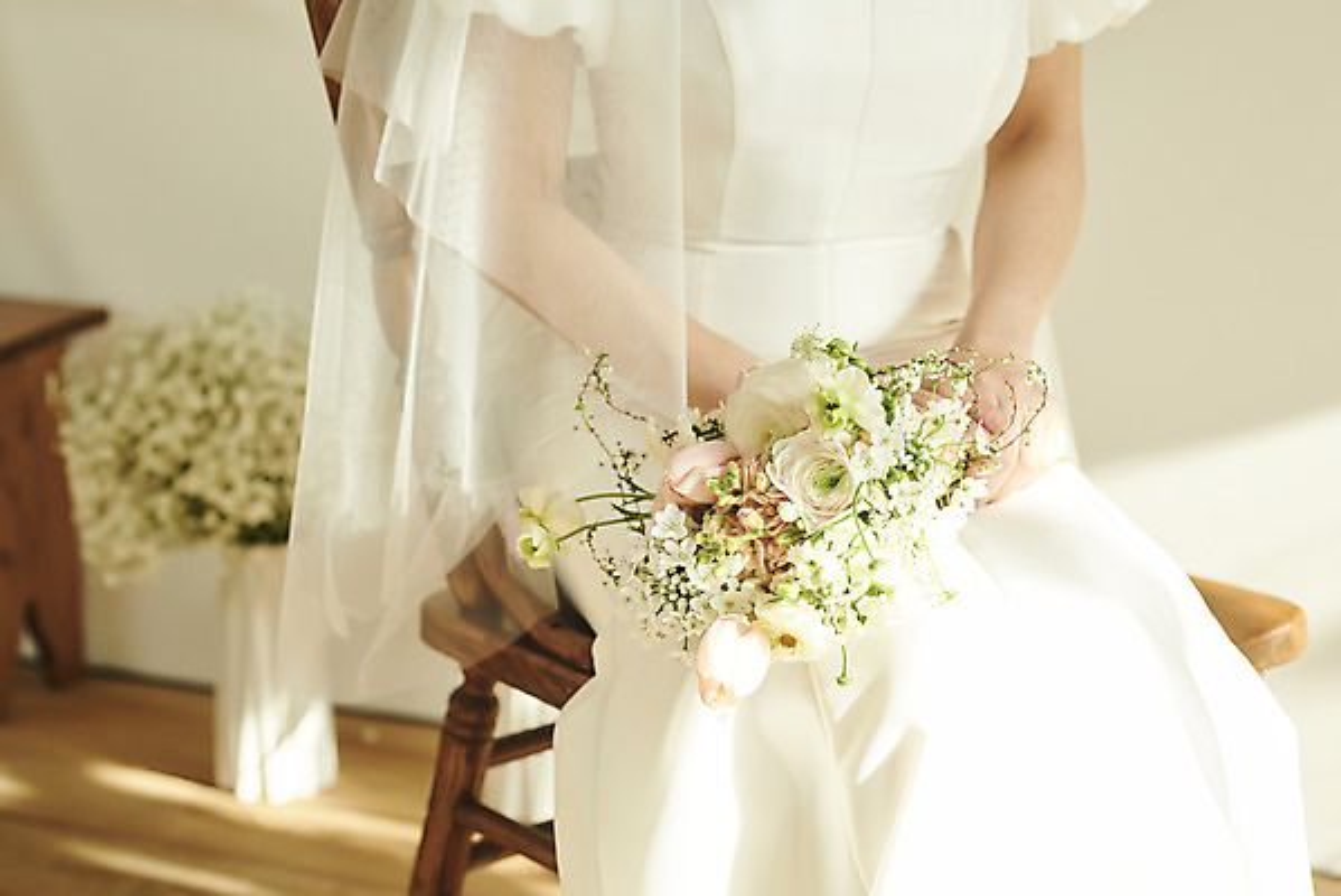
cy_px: 448
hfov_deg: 23.9
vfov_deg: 16.1
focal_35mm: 85
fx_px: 3168
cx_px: 670
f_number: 4
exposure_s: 1/125
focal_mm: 85
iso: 250
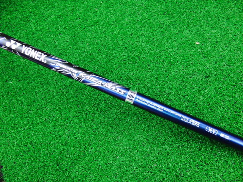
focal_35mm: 37
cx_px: 122
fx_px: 260
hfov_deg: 50.1
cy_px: 91
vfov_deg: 38.7
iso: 400
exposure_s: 1/25
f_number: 3.6
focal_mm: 6.42
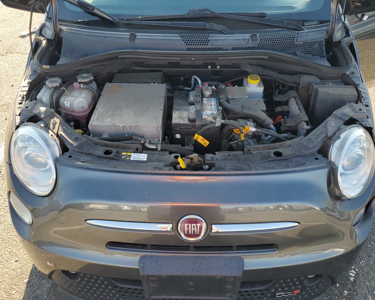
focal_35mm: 28
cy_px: 155
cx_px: 188
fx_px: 311
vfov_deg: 51.5
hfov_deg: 62.2
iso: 50
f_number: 1.5
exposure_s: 1/500
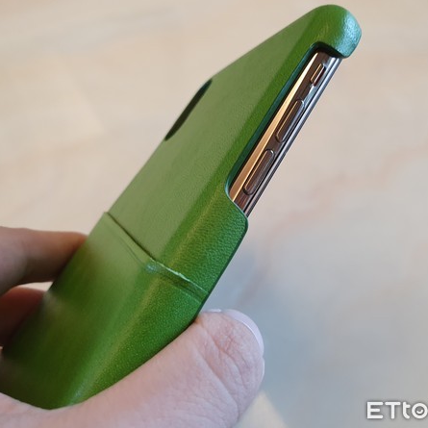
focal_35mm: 31
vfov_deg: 52.5
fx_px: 434
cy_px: 214
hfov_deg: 52.2
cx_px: 254
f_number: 2.4
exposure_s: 1/40
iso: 250
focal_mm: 4.32
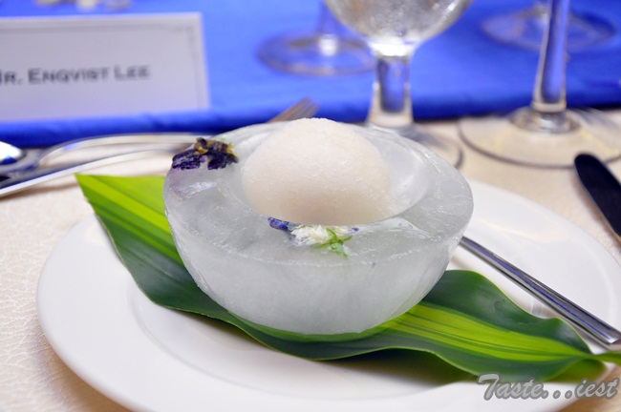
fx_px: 1292
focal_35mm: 75
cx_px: 310
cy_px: 206
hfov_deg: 27.0
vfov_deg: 18.1
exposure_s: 1/125
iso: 2000
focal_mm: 50
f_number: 5
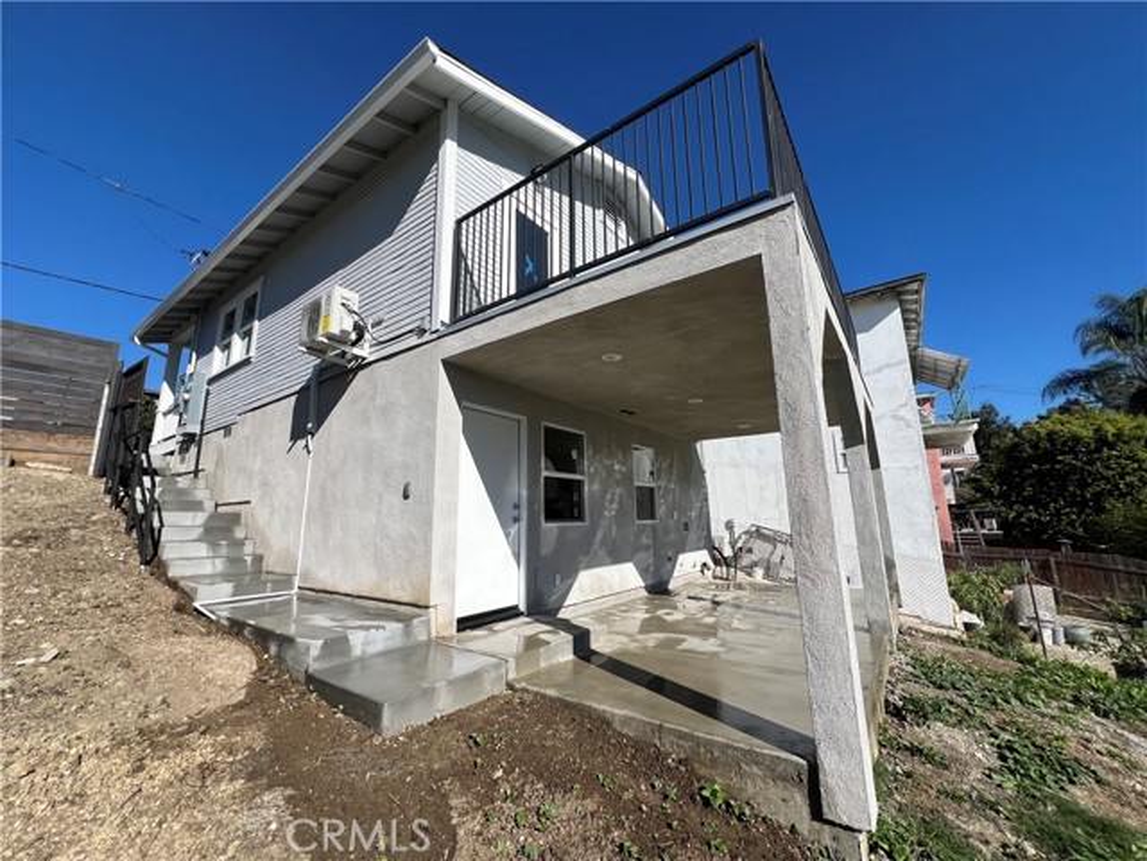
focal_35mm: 13
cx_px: 574
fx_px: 431
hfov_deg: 106.2
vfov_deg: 89.9
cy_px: 430
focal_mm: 1.57
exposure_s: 1/2950
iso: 32
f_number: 1.8
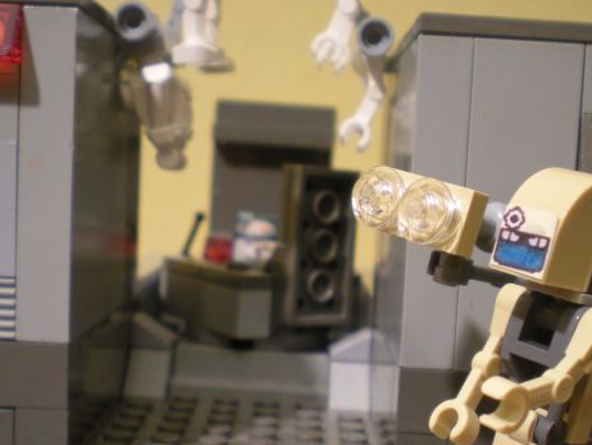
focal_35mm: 59
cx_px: 315
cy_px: 302
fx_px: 1010
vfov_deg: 24.7
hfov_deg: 32.7
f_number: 3.1
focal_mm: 6.3
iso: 200
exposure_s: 1/23
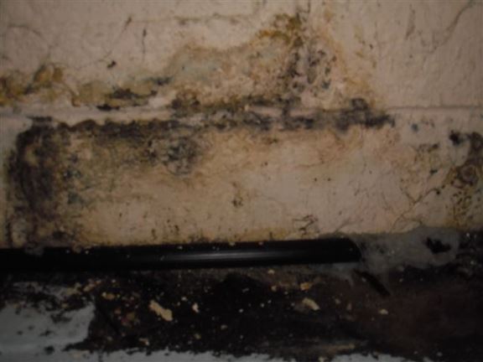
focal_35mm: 38
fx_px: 530
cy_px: 181
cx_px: 242
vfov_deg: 37.7
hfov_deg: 49.0
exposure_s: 1/30
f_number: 3.5
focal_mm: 6.7
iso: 125
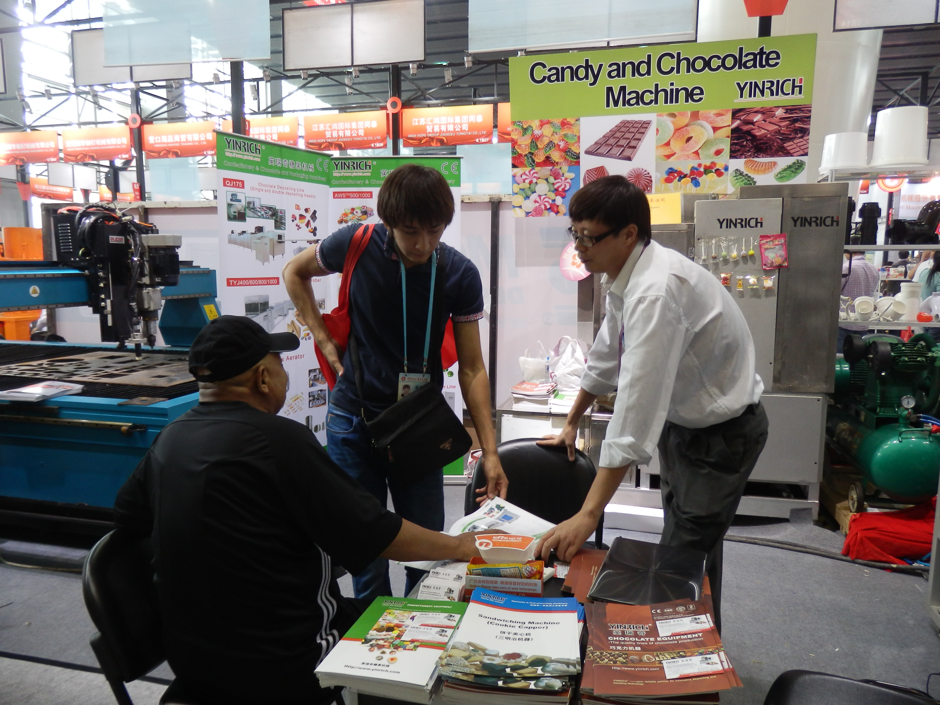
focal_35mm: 25
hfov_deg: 69.4
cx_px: 470
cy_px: 352
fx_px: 679
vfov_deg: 54.9
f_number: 3
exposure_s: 1/30
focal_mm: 4.5
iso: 160
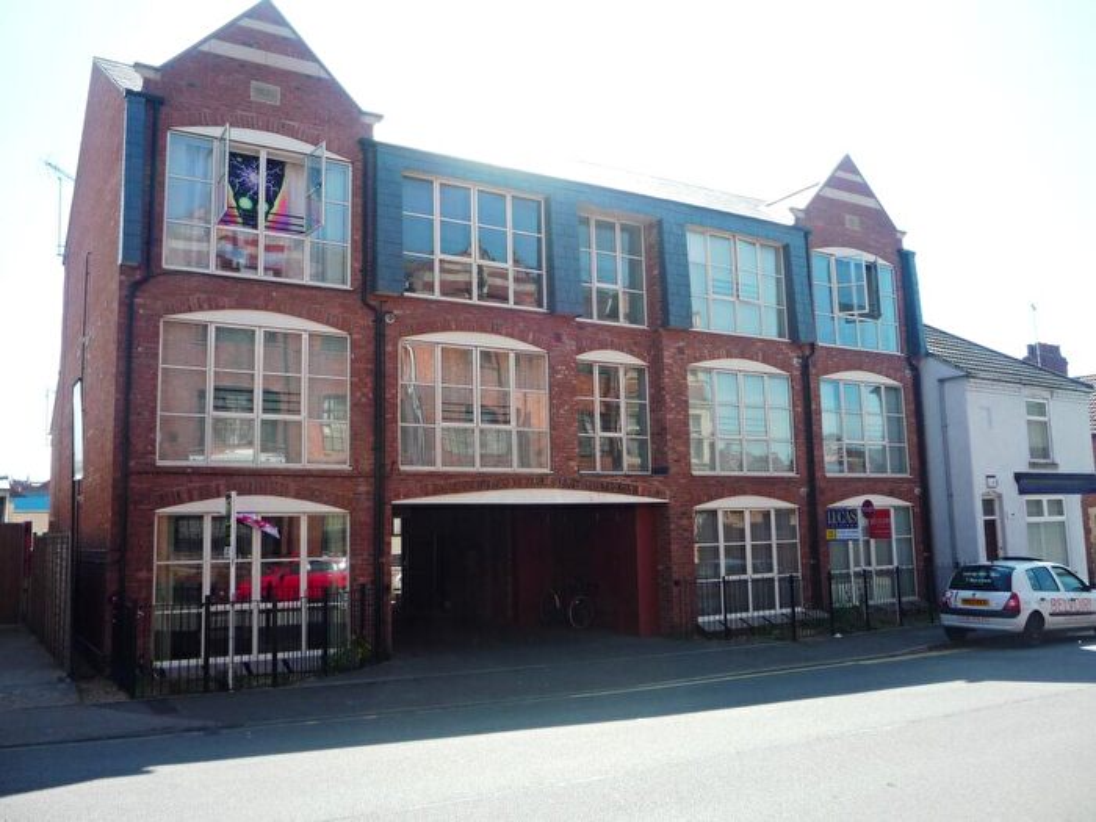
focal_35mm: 30
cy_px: 411
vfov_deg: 46.8
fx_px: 950
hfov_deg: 60.0
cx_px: 548
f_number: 4
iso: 100
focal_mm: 5.2
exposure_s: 1/250
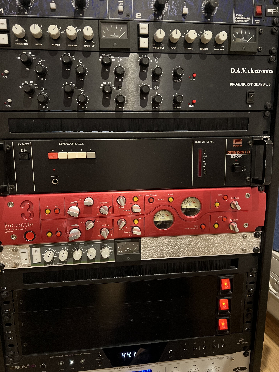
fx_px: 279
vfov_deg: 67.3
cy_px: 186
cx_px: 140
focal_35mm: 26
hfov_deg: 53.1
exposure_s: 1/33
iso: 640
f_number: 1.5
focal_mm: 5.7
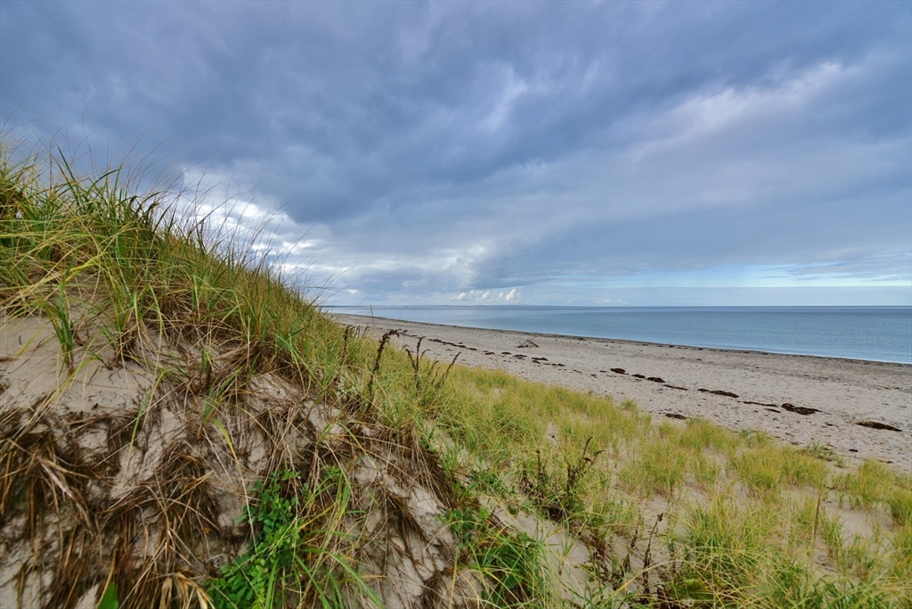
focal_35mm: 14
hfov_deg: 104.2
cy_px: 304
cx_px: 456
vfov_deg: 81.2
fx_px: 355
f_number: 5
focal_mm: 14
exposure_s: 1/125
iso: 64
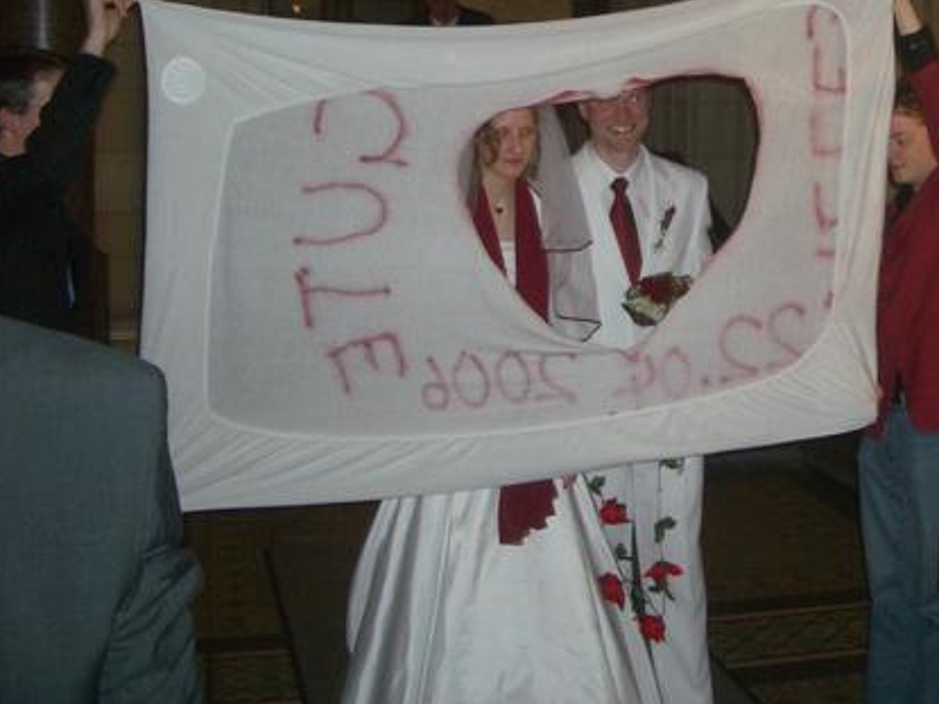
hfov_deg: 34.9
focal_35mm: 54
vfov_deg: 26.7
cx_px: 690
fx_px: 1464
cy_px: 181
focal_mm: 5.8
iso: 100
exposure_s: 1/60
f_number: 2.6
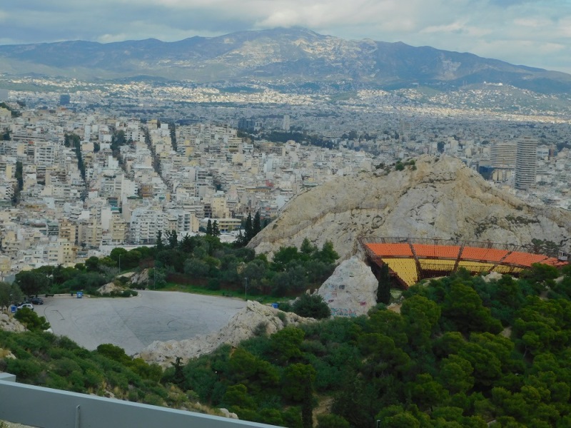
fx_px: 1501
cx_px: 286
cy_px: 214
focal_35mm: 91
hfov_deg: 21.5
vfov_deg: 16.2
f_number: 4.5
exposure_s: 1/800
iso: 125
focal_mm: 16.1
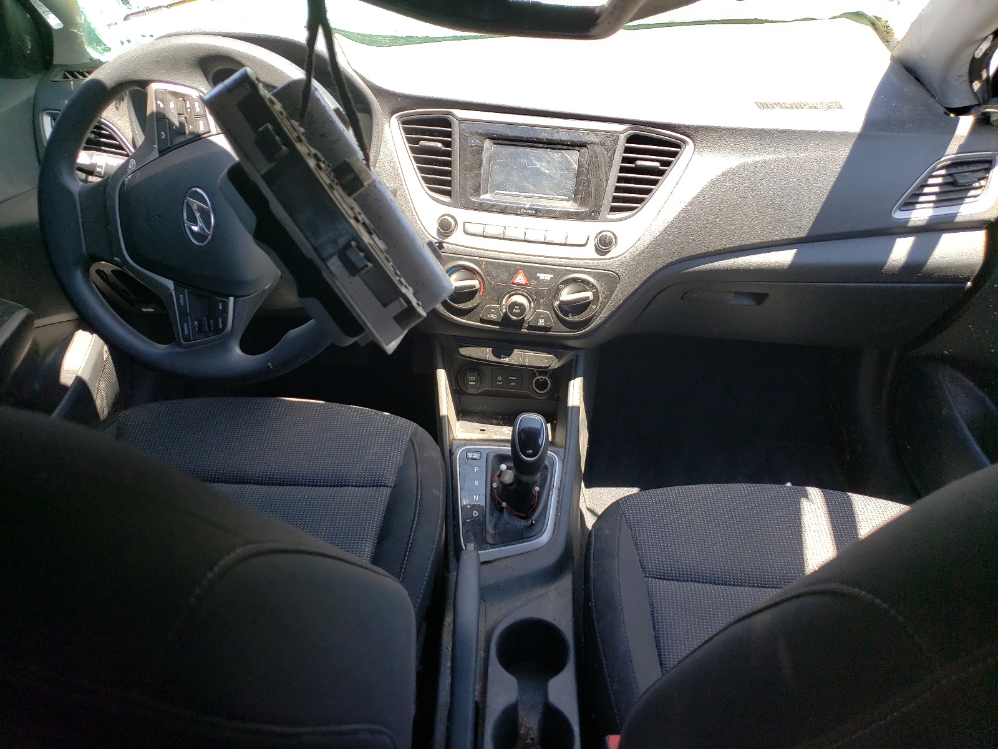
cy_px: 374
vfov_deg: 53.1
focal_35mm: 26
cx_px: 499
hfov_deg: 67.3
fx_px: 750
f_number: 1.5
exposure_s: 1/303
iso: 50
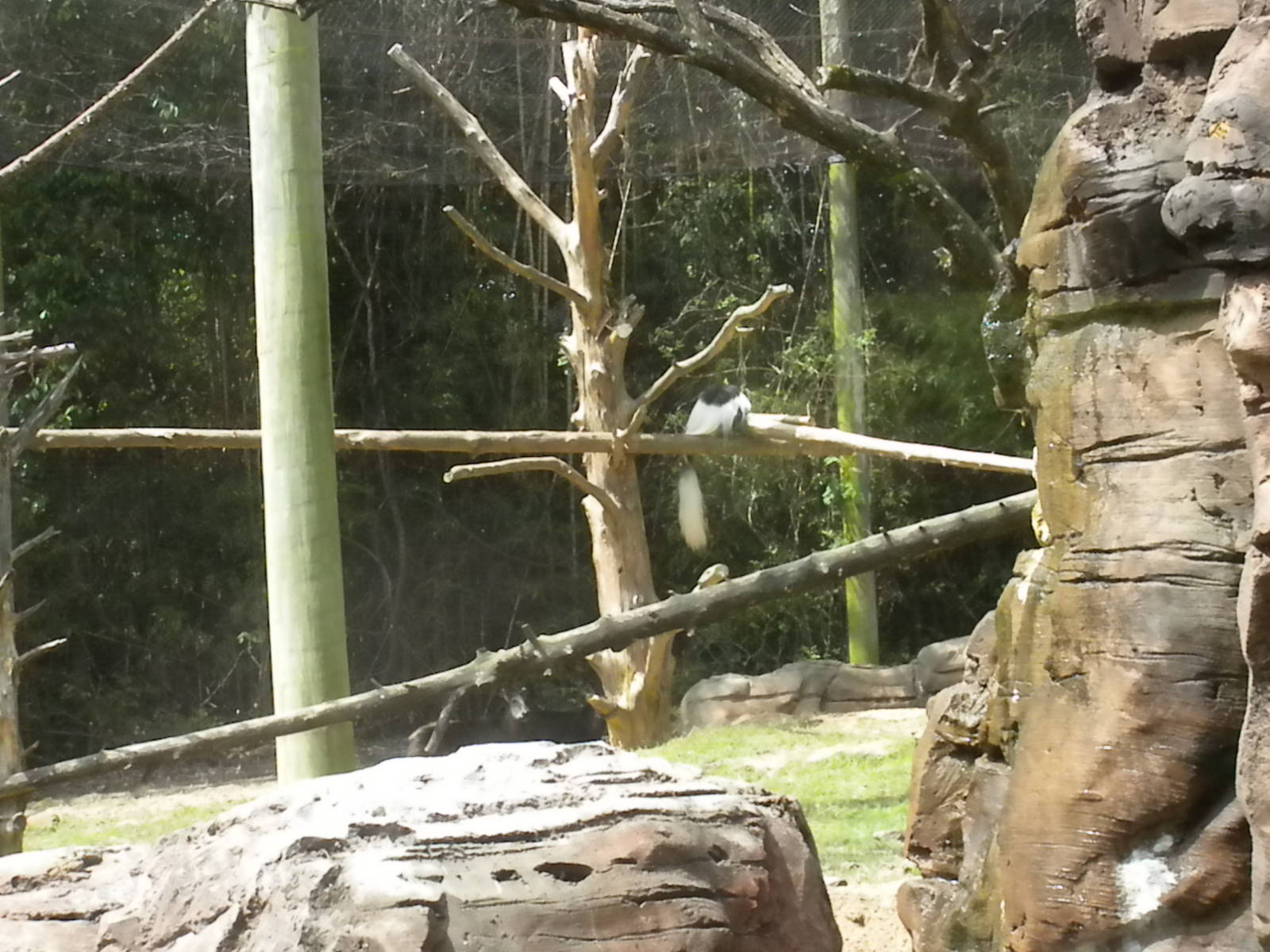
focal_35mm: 100
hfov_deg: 19.6
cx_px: 635
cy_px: 476
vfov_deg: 14.8
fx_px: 3669
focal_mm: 17.7
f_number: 14
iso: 640
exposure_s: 1/84.4
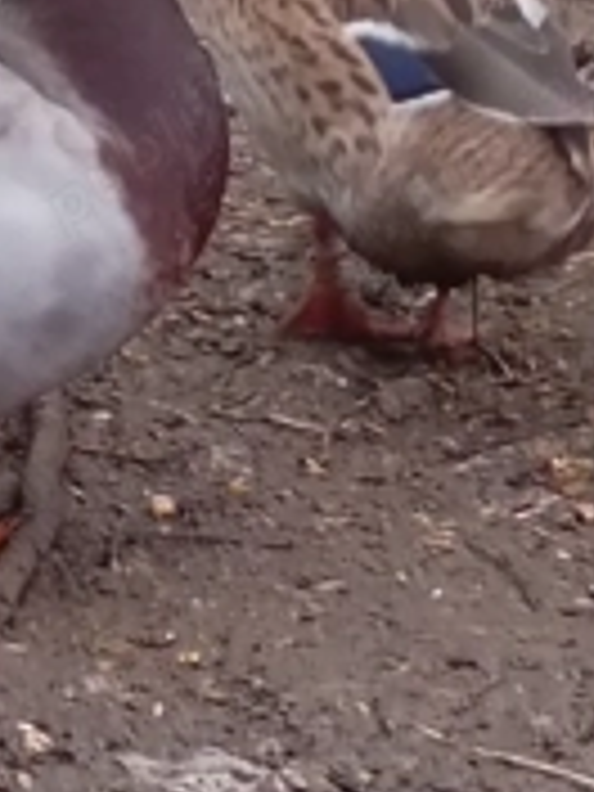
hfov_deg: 7.1
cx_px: -68
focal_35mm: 209
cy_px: 171
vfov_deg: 9.4
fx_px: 4782
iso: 312
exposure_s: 1/25
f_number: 1.8
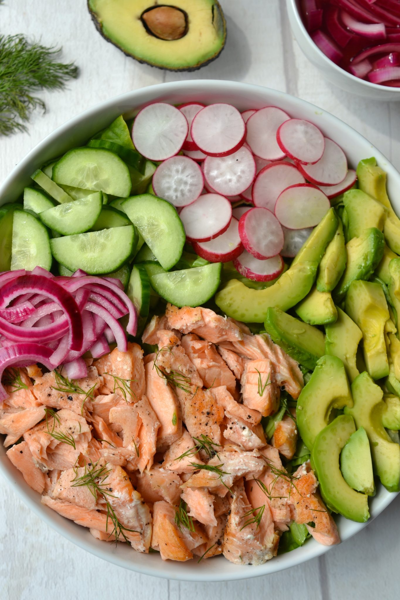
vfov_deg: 33.4
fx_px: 1000
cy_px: 300
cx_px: 200
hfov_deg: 22.6
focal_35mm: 60
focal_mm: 40
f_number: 6.3
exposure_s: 1/160
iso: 100
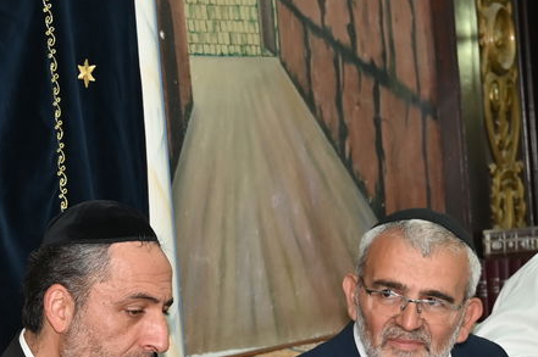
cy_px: 356
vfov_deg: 10.7
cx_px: 16
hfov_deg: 15.9
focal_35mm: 127
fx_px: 1896
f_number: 5
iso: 1000
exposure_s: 1/100
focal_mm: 40
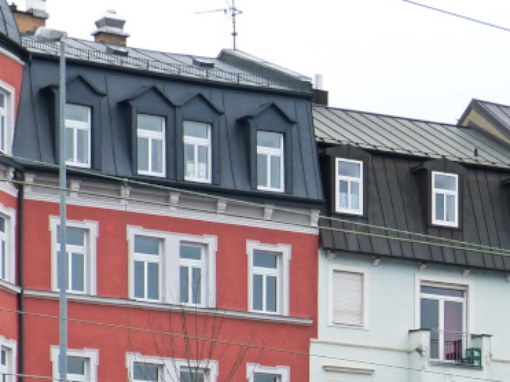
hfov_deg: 10.8
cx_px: 507
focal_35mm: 181
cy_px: 559
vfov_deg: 8.0
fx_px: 2666
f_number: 4
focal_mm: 10
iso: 160
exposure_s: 1/320
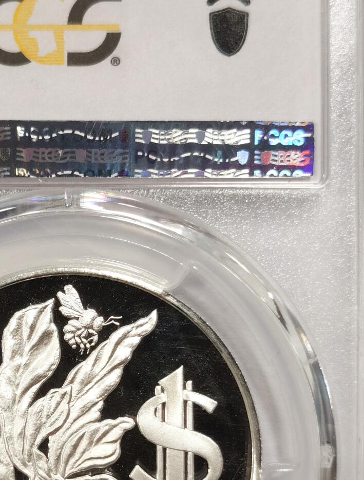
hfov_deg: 14.2
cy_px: 336
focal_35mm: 104
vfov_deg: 18.7
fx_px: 1448
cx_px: 72
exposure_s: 1/100
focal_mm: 5.56
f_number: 16
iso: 100
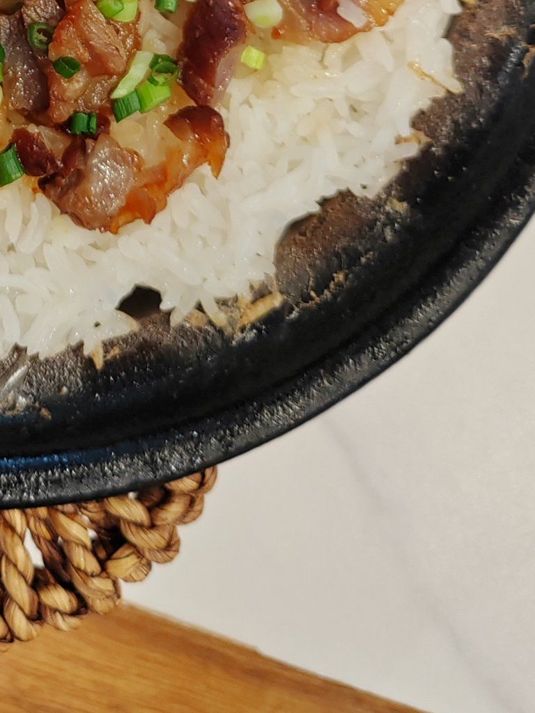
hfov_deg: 19.5
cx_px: -67
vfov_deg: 23.9
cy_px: -202
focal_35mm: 72
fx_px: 1484
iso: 320
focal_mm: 5.52
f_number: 1.9
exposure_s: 1/100
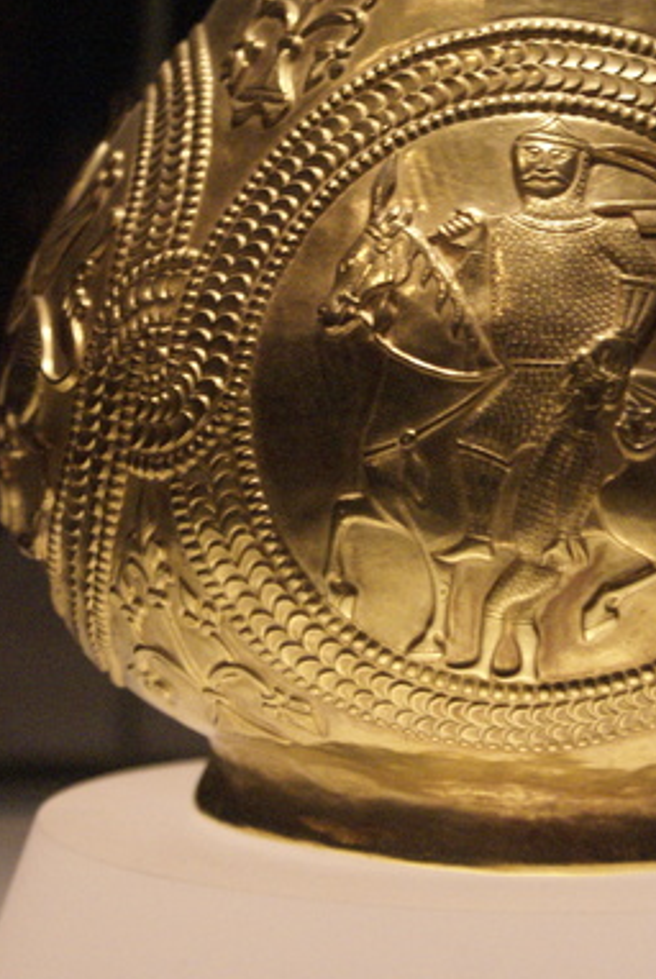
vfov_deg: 15.8
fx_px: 3513
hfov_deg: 10.7
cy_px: 345
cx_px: 464
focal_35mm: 129
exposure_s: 1/13
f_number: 5.6
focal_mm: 50
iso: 1600
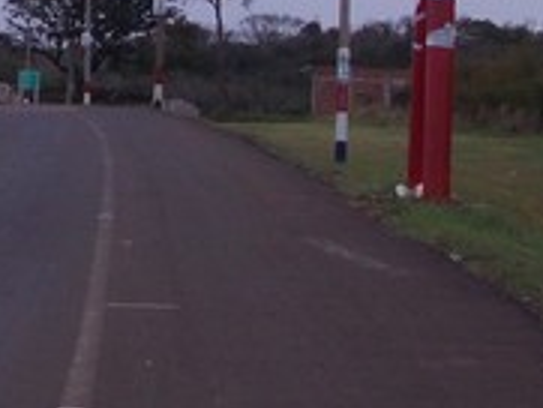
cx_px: -351
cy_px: -147
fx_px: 2857
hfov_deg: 10.4
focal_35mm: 182
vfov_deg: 8.0
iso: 80
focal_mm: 6.1
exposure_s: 1/125
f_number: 6.5
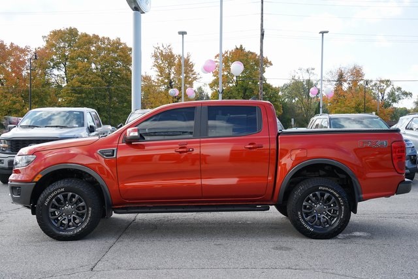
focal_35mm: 45
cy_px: 140
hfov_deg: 43.6
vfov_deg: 29.9
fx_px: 523
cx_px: 209
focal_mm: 45
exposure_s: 1/100
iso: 100
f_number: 8
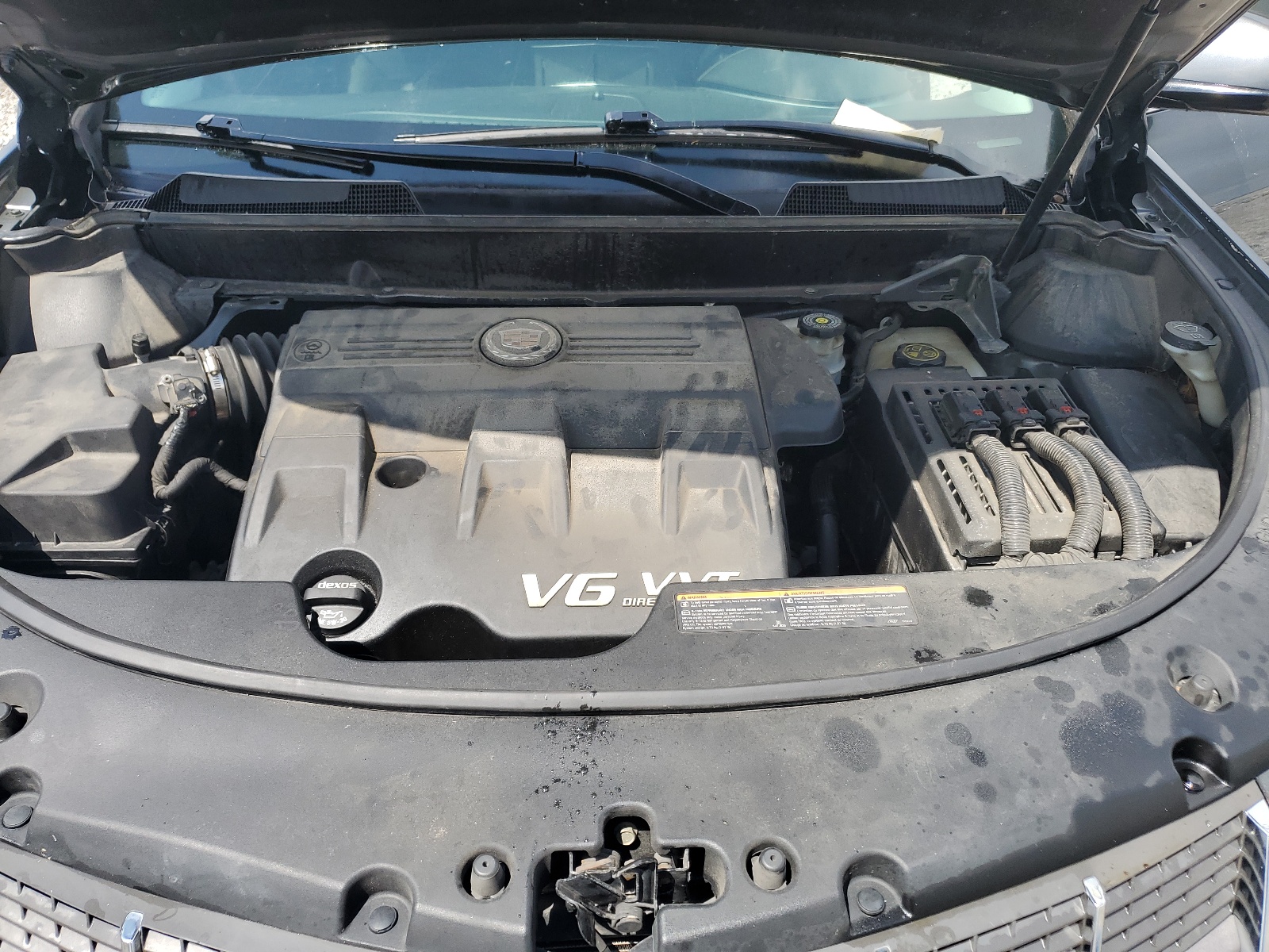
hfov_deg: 67.3
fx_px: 953
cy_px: 476
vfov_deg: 53.1
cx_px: 634
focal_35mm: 26
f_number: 1.5
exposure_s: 1/1429
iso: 50
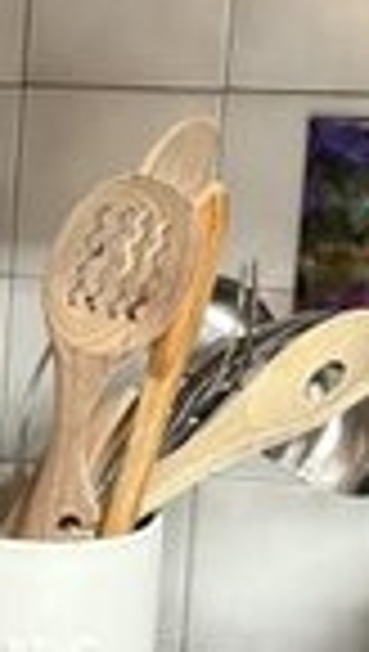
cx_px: -308
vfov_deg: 20.7
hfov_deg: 11.0
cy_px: 375
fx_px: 1784
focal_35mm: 103
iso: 500
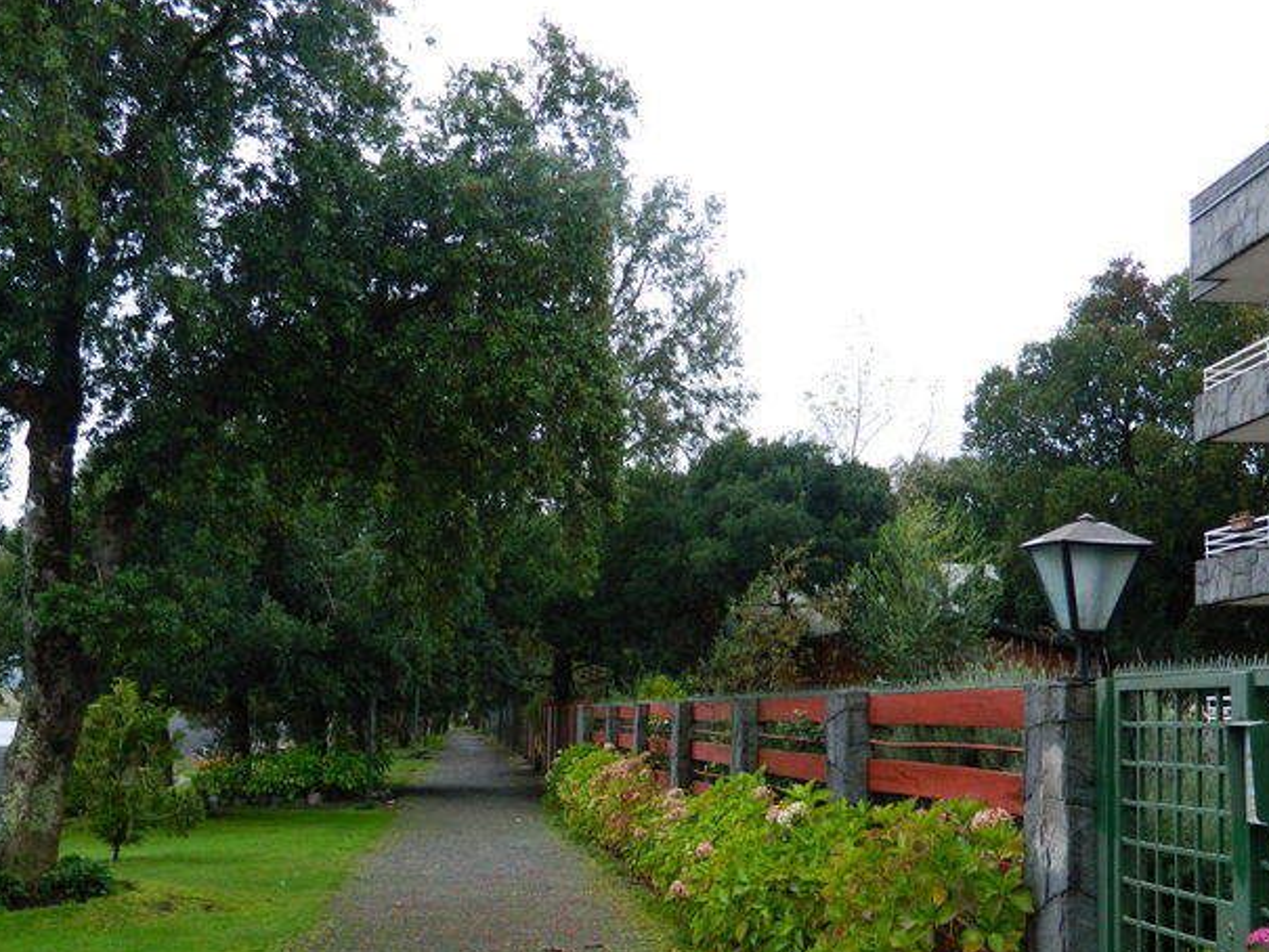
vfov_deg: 34.9
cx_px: 661
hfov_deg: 45.8
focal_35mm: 41
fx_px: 1503
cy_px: 619
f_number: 3.2
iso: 250
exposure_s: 1/30
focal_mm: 5.6
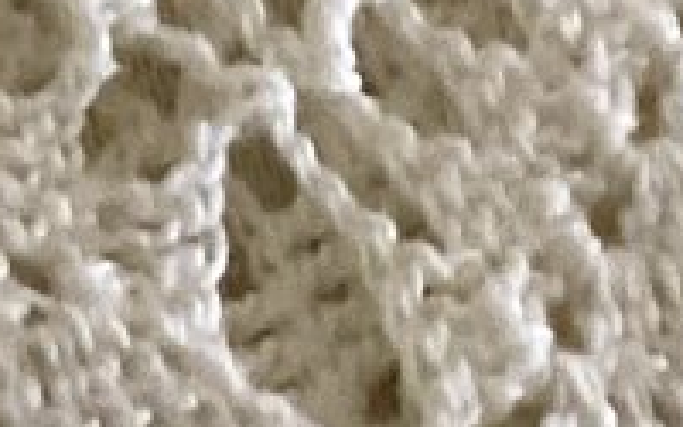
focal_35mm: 249
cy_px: 207
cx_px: -1764
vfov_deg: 5.3
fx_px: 4635
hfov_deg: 7.0
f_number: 2.4
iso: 250
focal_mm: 3.3
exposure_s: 1/50
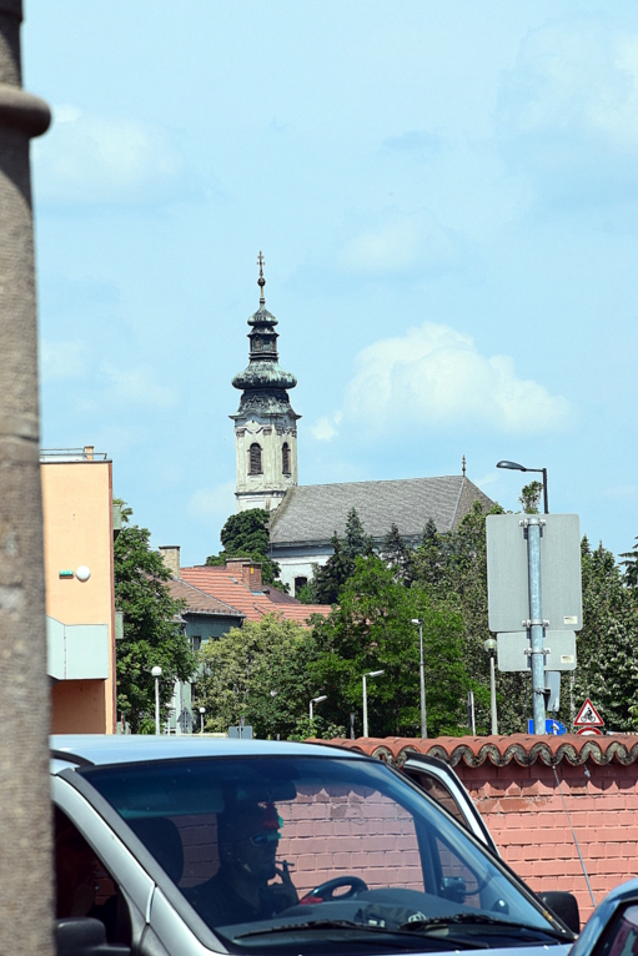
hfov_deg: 8.3
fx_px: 4371
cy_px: 468
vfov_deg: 12.5
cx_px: 317
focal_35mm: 165
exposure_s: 1/500
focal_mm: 105
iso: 320
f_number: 11
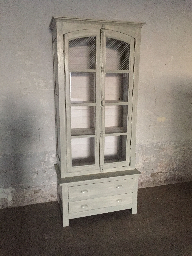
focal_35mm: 29
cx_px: 96
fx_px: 214
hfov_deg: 48.2
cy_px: 128
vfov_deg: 61.7
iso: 500
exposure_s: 1/17
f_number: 2.2
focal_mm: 4.15
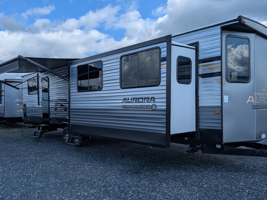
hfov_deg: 58.3
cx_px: 144
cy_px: 112
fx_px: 239
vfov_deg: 45.4
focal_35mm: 31
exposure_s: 1/1159
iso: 21
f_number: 1.68
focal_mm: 6.9
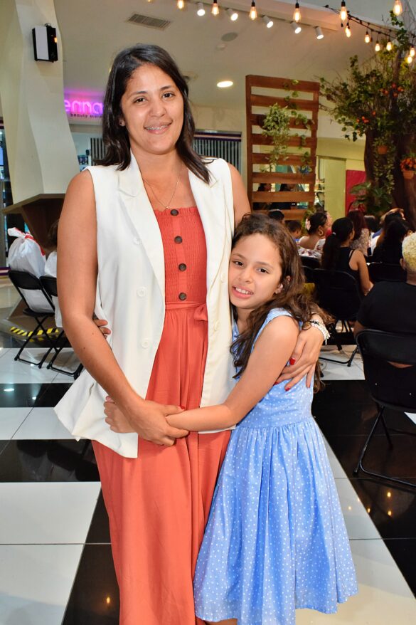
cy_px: 312
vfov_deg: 49.6
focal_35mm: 39
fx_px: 676
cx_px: 208
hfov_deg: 34.2
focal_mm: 26
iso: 2500
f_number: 10
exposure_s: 1/100
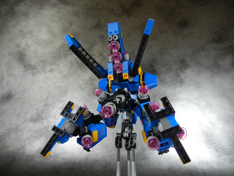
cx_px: 117
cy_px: 88
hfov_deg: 60.0
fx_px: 203
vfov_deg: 46.8
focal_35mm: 30
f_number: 3.5
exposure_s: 1/51.8
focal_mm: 5.4
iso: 400
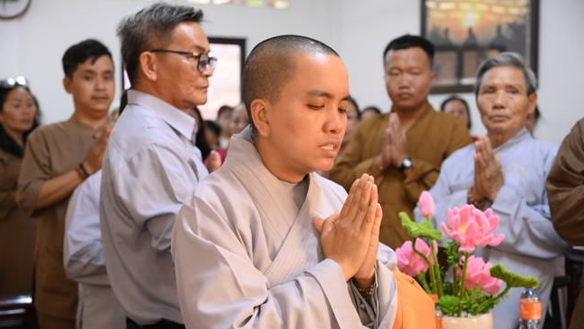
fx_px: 898
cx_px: 292
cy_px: 187
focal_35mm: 58
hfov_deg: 36.0
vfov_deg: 20.7
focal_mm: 55
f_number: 4
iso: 3200
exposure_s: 1/160
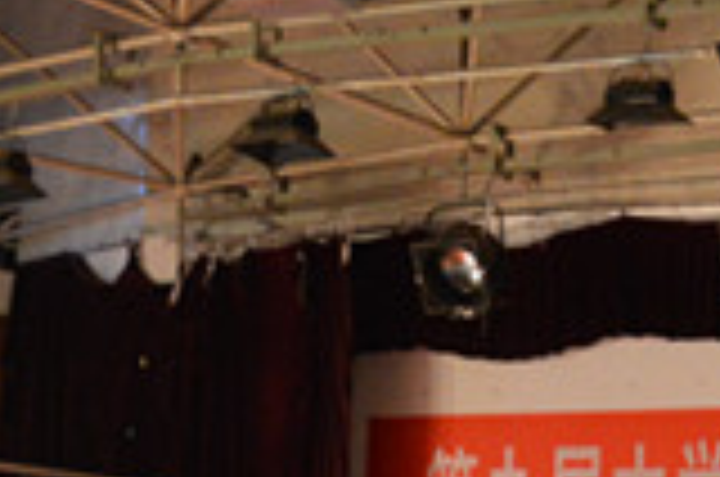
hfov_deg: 11.2
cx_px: 842
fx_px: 3593
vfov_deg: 7.4
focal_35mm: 180
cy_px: 886
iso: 2500
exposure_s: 1/15
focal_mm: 32
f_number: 4.8
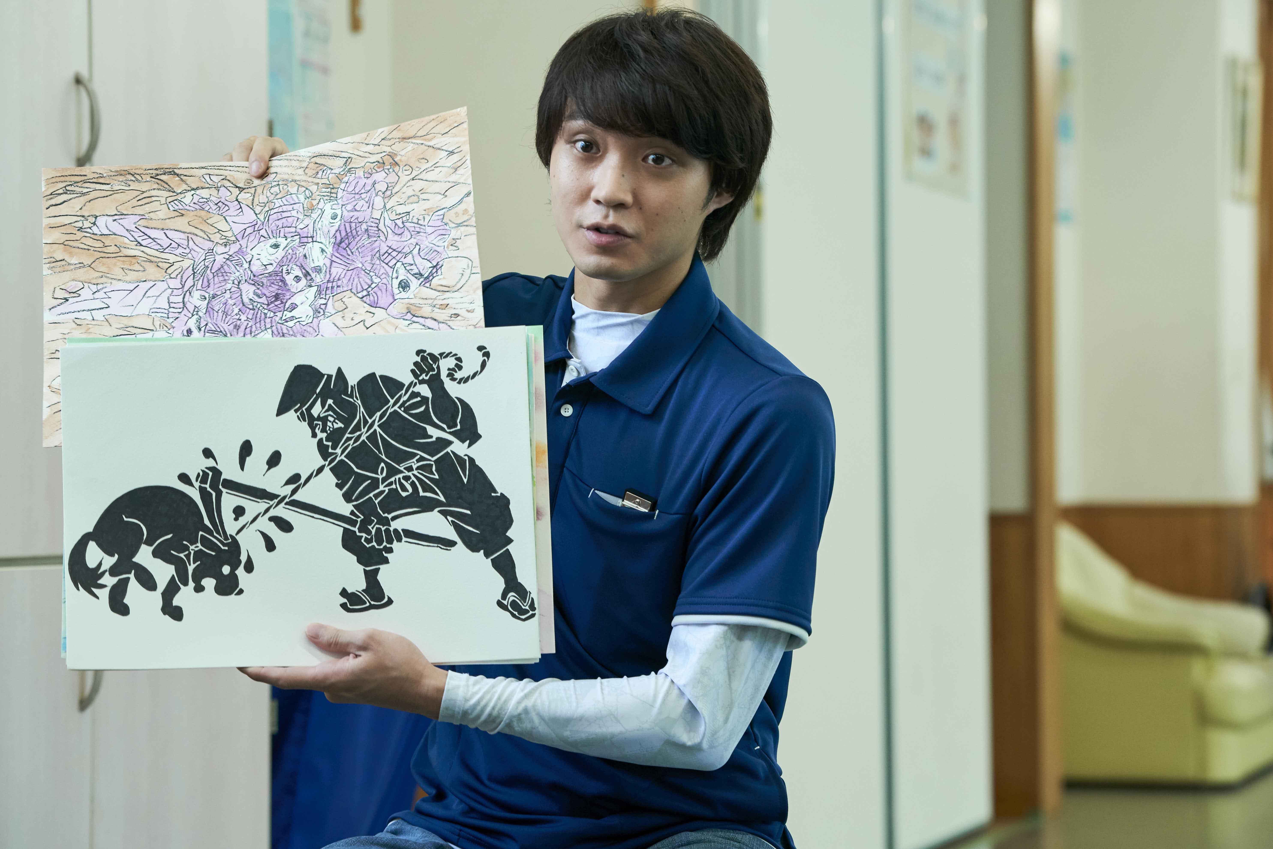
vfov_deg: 11.7
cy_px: 424
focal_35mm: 117
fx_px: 4137
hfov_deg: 17.5
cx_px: 636
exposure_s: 1/160
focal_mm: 117
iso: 1250
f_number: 5.6
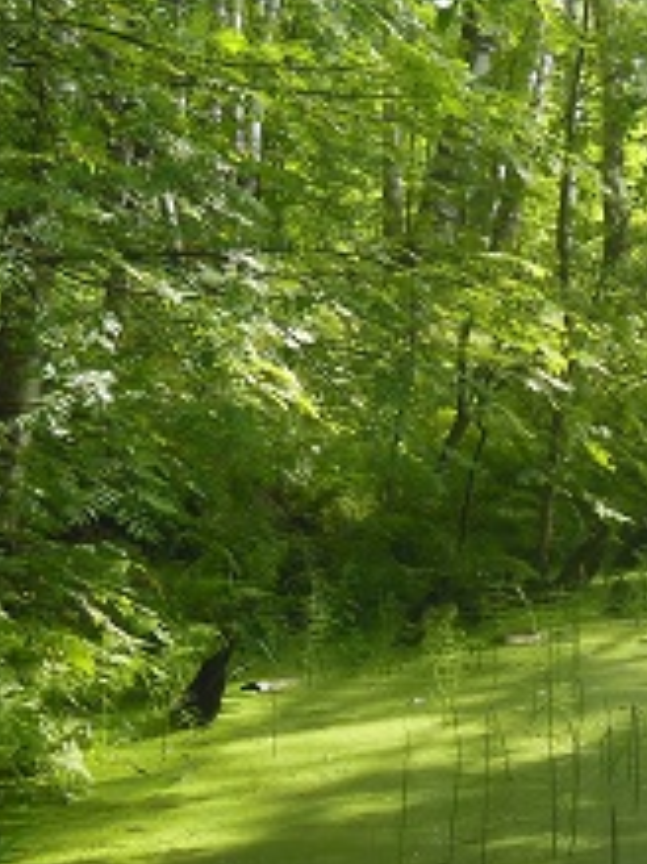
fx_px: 2445
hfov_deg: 14.9
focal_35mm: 98
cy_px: 446
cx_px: 627
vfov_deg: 20.0
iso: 125
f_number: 4.1
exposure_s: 1/125
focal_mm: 6.9
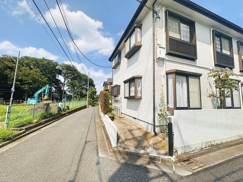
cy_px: 91
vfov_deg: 85.7
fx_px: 98
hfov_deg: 102.1
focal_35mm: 14
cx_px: 122
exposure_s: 1/2959
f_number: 2.2
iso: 50
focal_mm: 2.22
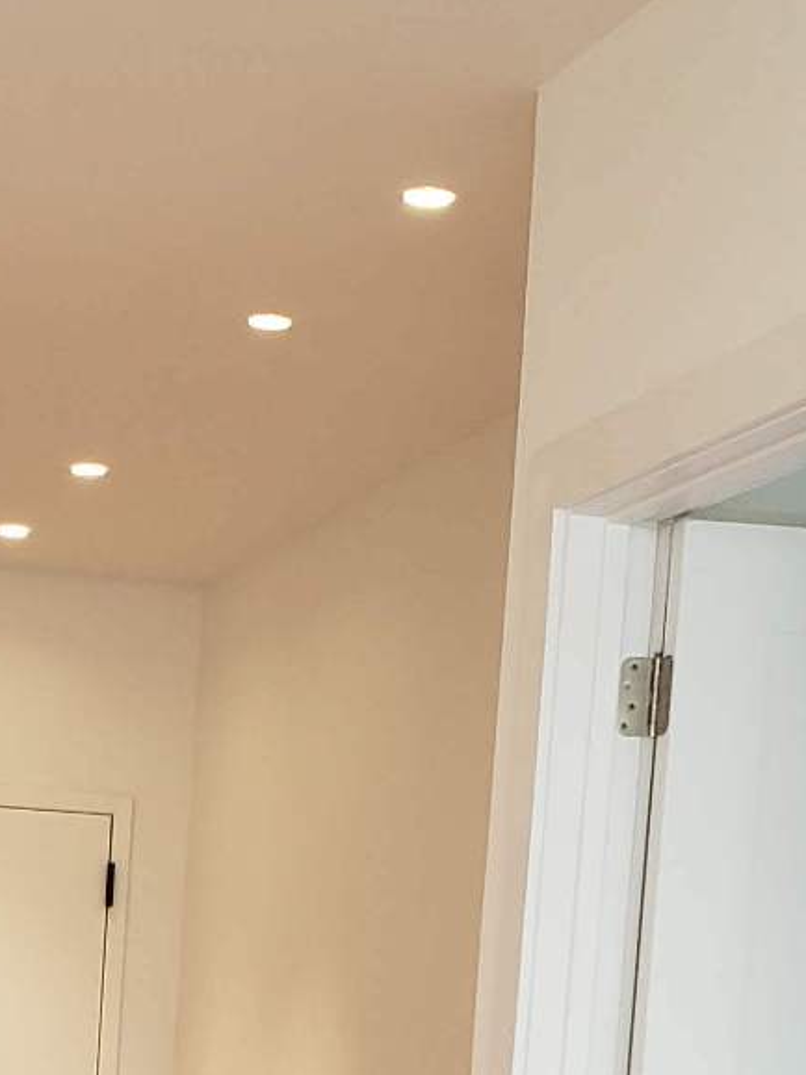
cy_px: 1305
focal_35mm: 97
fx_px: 3013
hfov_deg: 15.1
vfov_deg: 19.1
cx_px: 87
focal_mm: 4.3
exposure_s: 1/60
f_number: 2.4
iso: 125
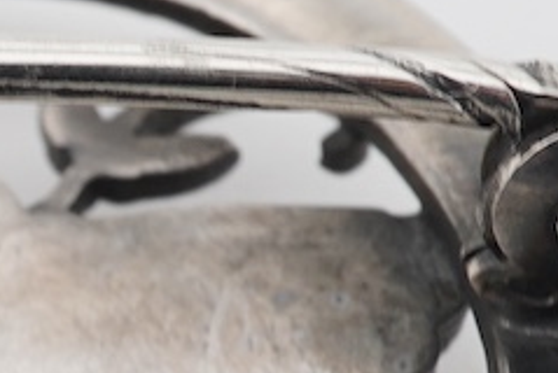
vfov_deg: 5.0
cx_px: -549
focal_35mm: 275
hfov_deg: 7.2
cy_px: 654
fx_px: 4268
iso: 200
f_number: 22
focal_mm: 30
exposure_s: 1/125
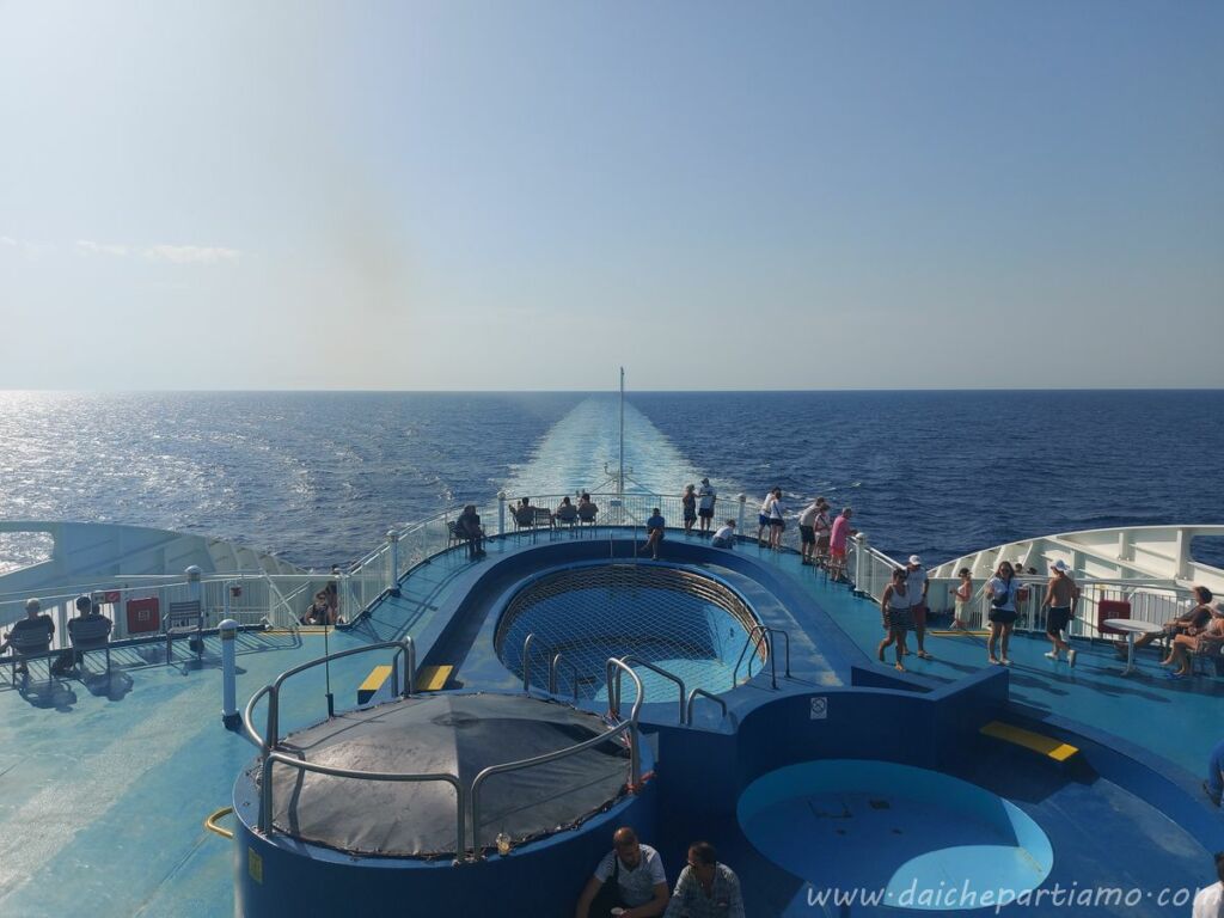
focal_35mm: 24
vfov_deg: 56.8
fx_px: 849
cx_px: 612
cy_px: 459
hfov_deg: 71.6
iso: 32
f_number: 1.8
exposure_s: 1/2726
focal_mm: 5.23
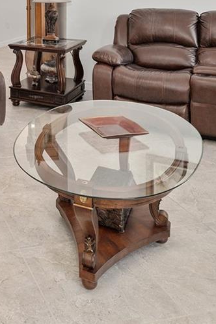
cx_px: -28
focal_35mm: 45
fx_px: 405
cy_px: -15
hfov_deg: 27.1
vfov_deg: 37.8
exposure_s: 1/13
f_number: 8
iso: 320
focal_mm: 14
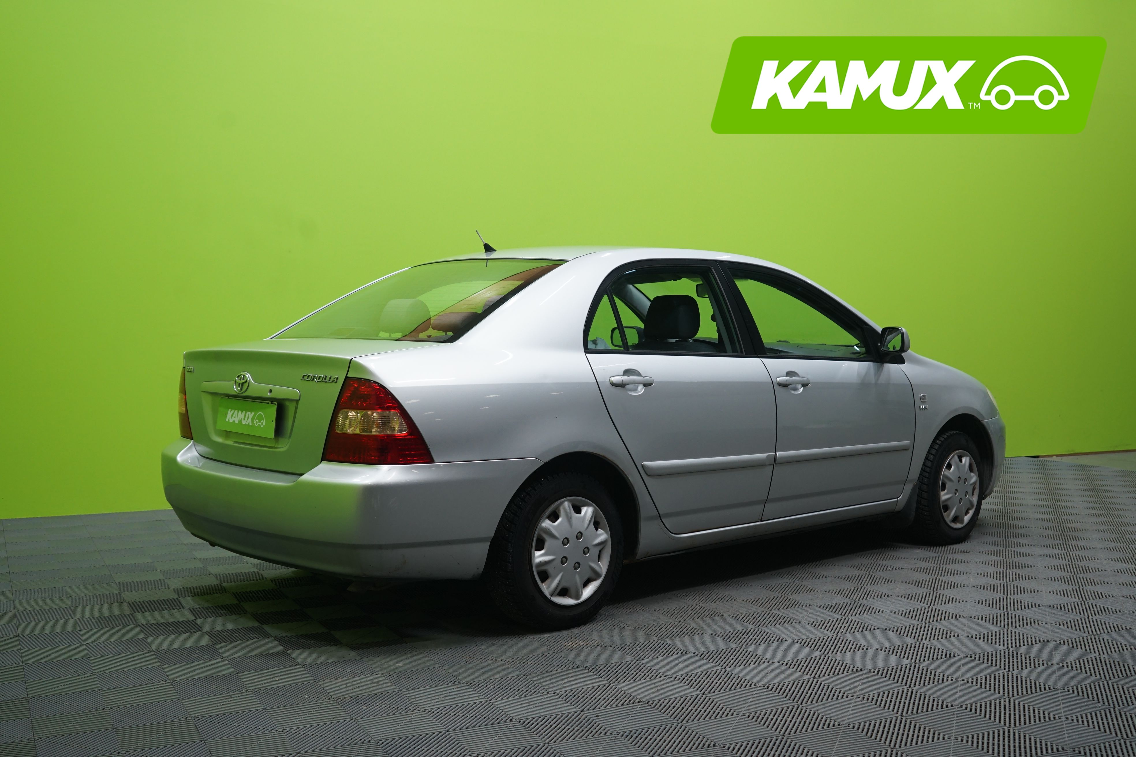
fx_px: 1199
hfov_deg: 50.7
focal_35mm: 38
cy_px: 378
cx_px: 568
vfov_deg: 35.1
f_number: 5
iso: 640
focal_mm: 38
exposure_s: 1/20
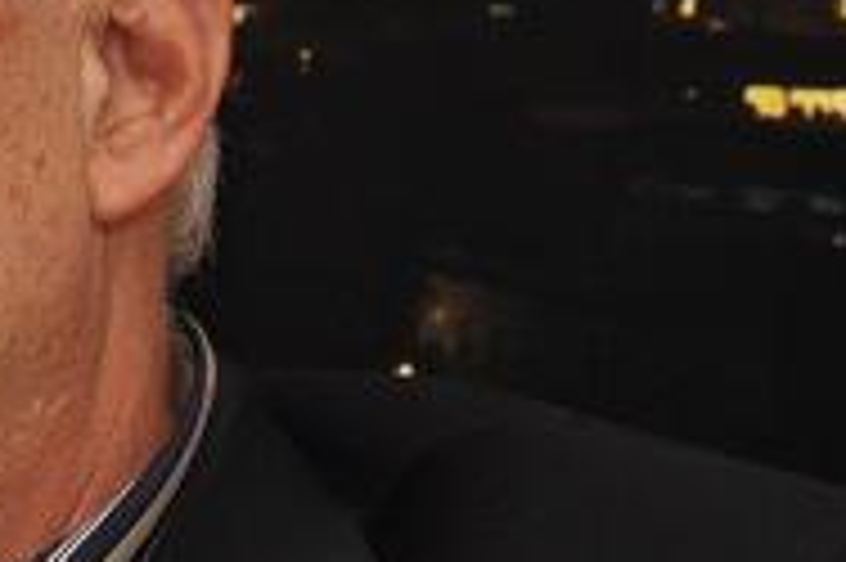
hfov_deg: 4.2
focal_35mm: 492
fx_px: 11541
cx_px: -256
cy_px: 126
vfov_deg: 2.8
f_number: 6.3
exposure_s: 1/100
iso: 640
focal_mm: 105
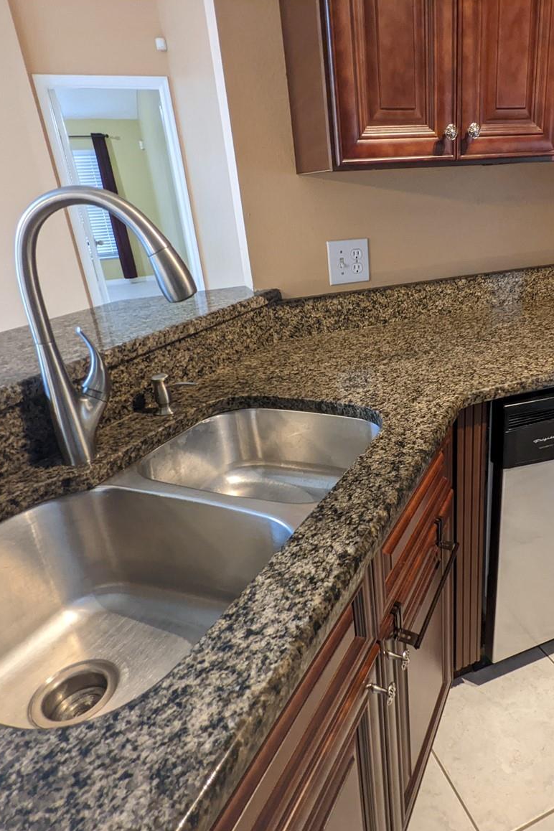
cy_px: 425
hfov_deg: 53.7
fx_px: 531
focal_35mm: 23
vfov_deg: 76.1
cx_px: 382
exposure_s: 1/33.3
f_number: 2.2
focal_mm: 2.22
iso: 277
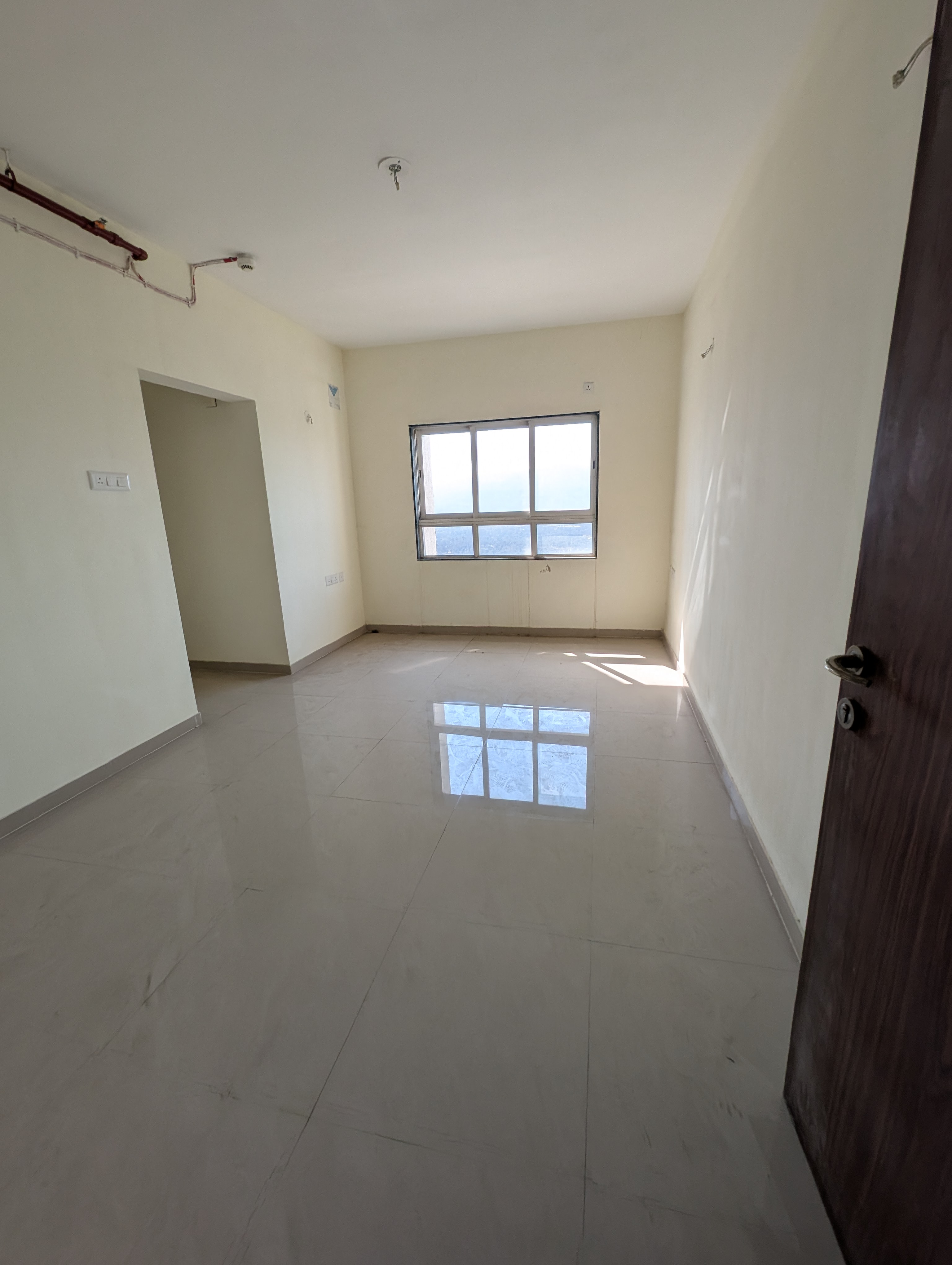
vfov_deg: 106.1
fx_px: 476
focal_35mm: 13
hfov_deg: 90.1
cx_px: 476
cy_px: 632
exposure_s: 1/407
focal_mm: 1.95
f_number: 2.2
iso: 59
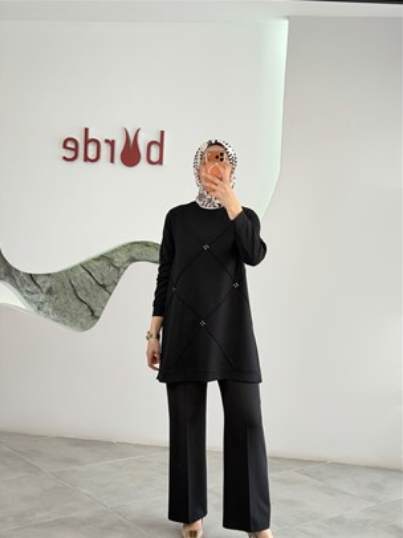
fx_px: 760
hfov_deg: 29.7
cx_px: 199
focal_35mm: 49
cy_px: 273
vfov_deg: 38.9
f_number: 1.78
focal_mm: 6.76
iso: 50
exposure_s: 1/160
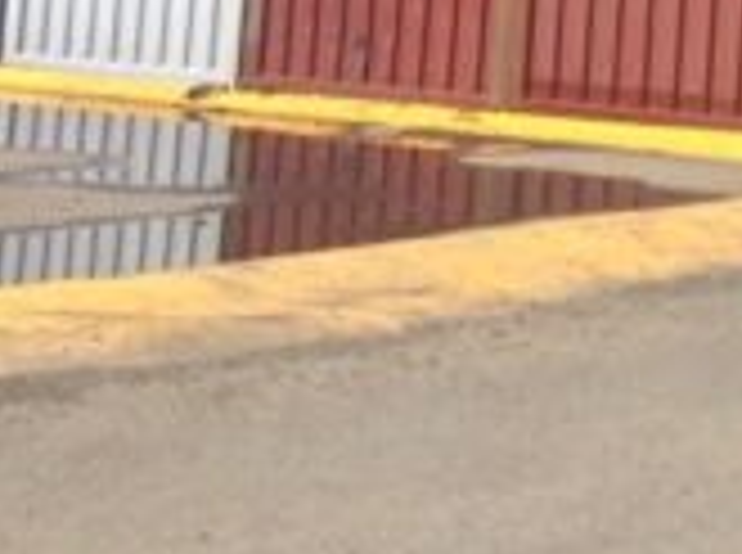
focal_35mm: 141
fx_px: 3016
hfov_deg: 12.7
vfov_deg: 9.8
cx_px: 1358
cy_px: -495
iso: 32
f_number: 2.2
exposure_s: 1/1642
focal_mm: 4.15
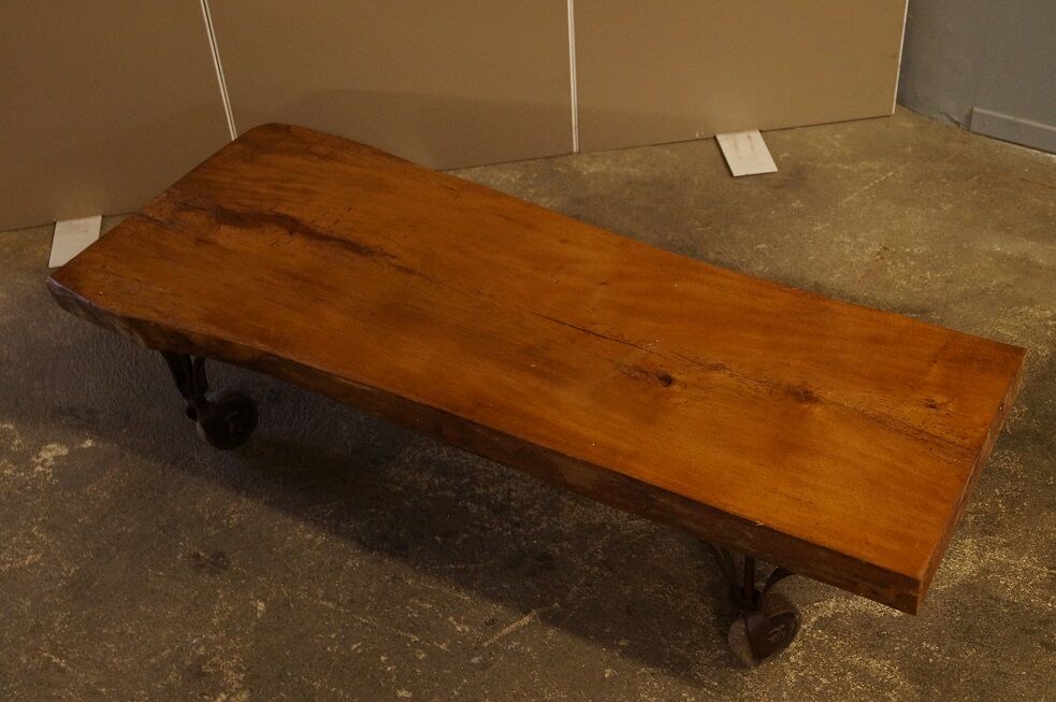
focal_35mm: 45
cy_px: 351
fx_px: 1318
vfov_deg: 29.8
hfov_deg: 43.6
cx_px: 528
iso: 1600
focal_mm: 30
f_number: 4.5
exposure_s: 1/30
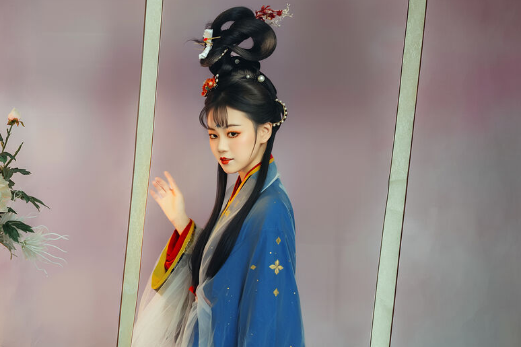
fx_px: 897
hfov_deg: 32.0
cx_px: 155
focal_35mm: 62
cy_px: 225
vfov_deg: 21.8
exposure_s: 1/80
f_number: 4
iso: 320
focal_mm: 41
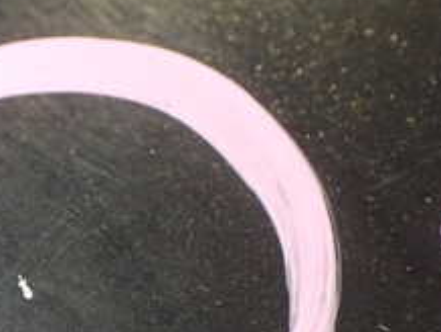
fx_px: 1122
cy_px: 342
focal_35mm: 88
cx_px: 42
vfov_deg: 16.4
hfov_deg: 21.7
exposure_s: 1/30
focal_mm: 5.79
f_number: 2.4
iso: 200
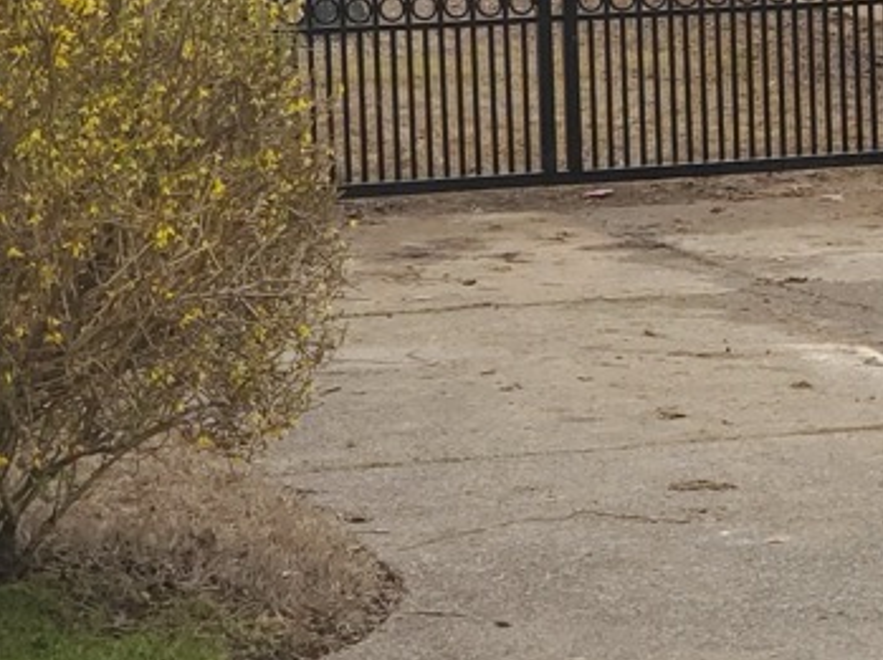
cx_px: 868
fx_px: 4561
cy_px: -162
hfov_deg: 11.0
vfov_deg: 8.2
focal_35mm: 179
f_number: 2.4
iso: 50
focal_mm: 6
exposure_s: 1/256
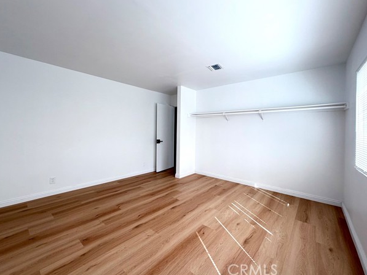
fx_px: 159
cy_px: 131
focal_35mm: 15
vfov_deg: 81.7
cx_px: 181
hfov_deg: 98.2
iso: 40
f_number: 2.2
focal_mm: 2.22
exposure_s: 1/122
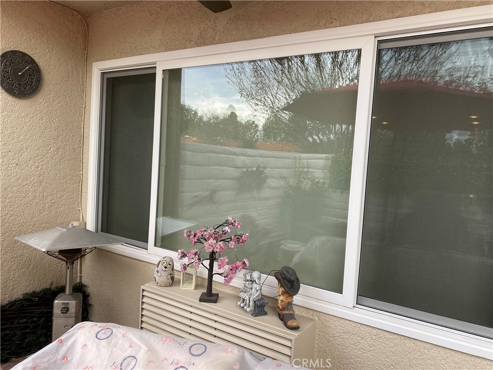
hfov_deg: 67.3
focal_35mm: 26
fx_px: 370
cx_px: 246
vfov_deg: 53.1
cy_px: 185
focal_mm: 4.25
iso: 50
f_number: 1.8
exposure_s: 1/122
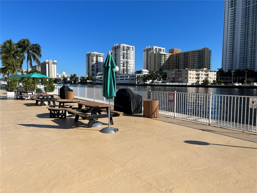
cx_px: 128
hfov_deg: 67.3
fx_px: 193
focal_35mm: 26
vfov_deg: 53.1
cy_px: 96
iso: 50
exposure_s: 1/6211
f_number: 1.5
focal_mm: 5.7
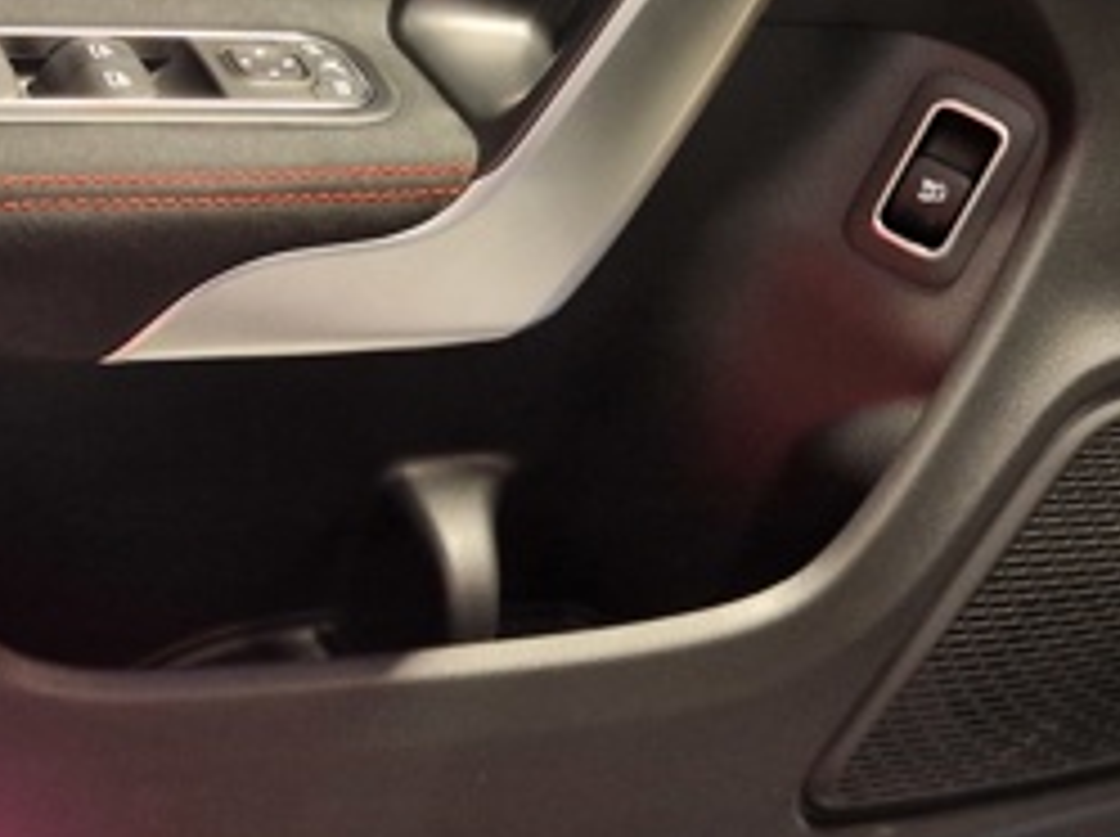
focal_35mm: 74
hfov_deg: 25.3
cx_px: 58
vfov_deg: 19.3
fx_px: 2391
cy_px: 14
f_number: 1.8
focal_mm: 5.4
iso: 640
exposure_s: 1/25
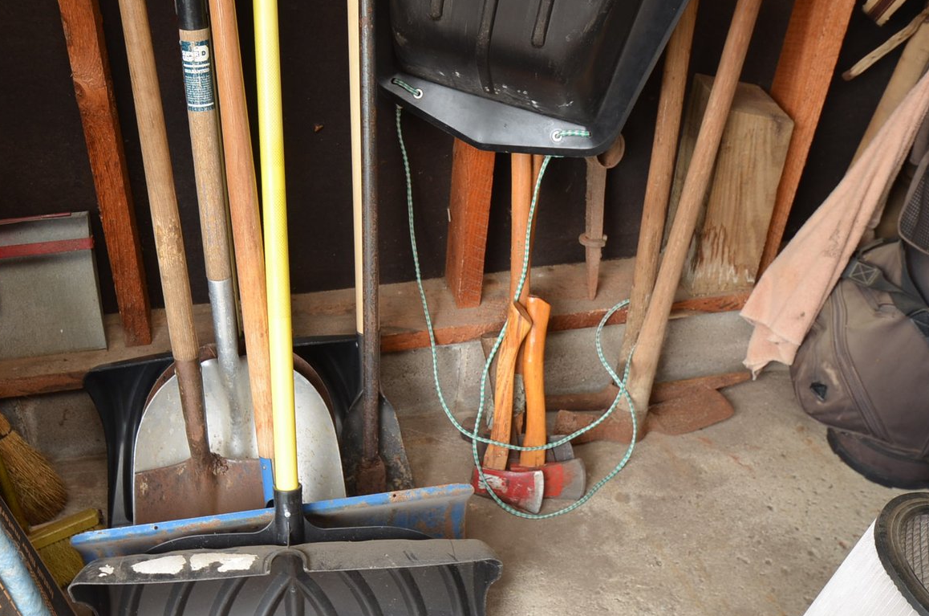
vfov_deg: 35.1
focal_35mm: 38
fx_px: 972
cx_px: 382
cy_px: 270
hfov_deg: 50.8
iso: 200
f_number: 5
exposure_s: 1/100
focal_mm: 17
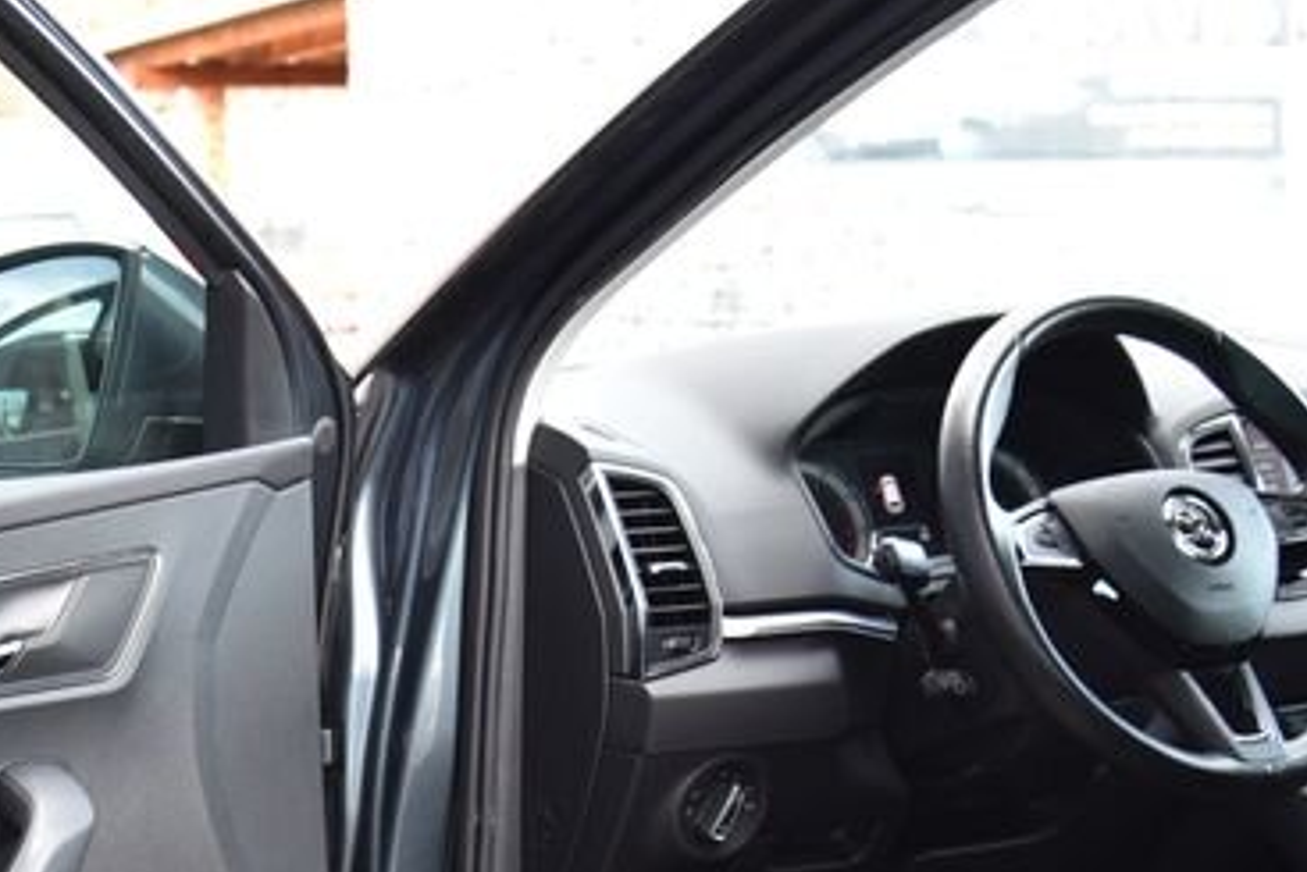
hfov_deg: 28.7
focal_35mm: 67
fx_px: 2433
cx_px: 89
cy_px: 808
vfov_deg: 19.9
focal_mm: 24
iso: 500
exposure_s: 1/40
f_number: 4
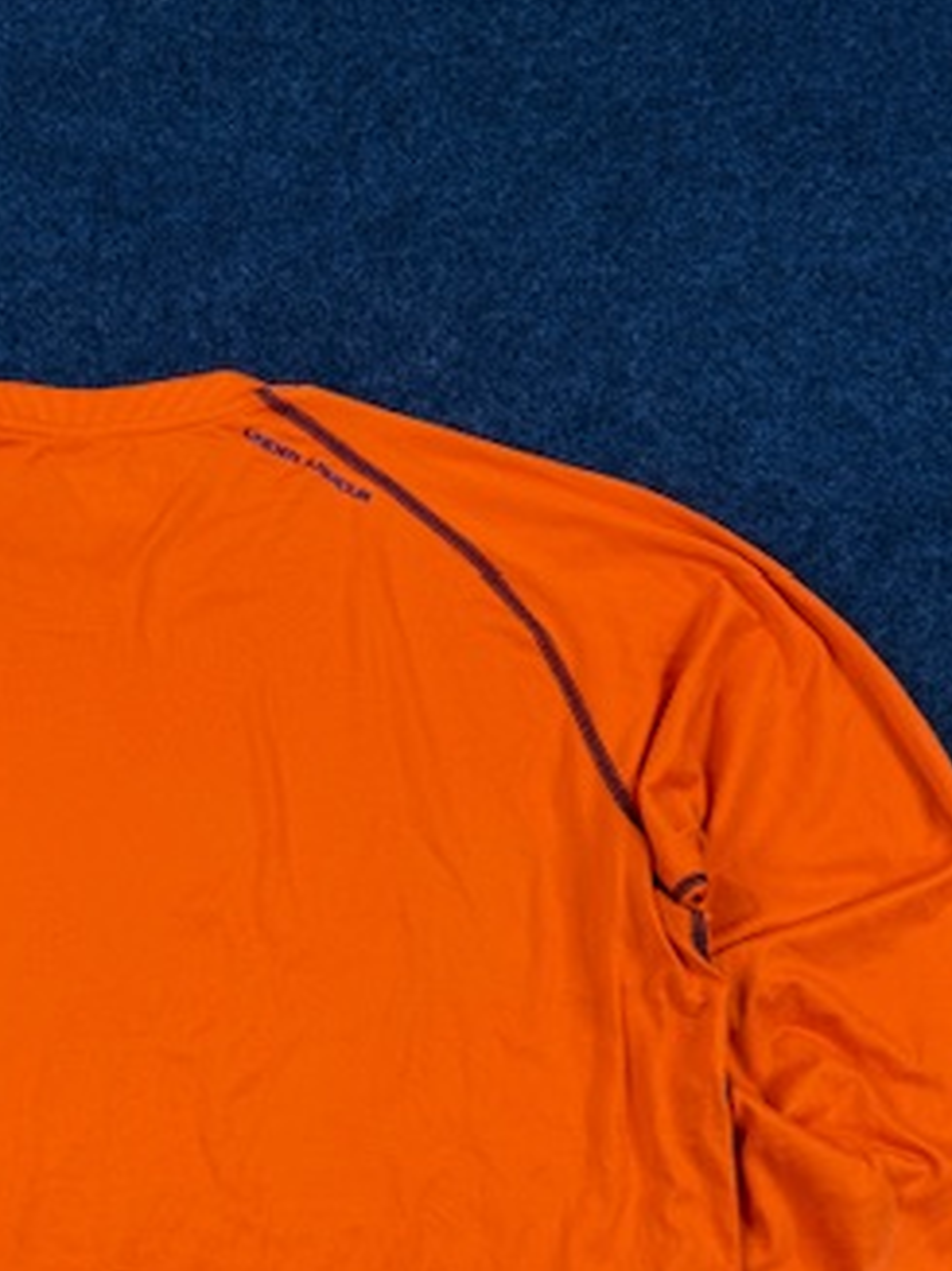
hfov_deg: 29.9
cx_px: 148
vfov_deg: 37.5
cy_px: 1166
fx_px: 1725
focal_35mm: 47
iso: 125
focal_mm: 6.76
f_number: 1.78
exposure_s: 1/100
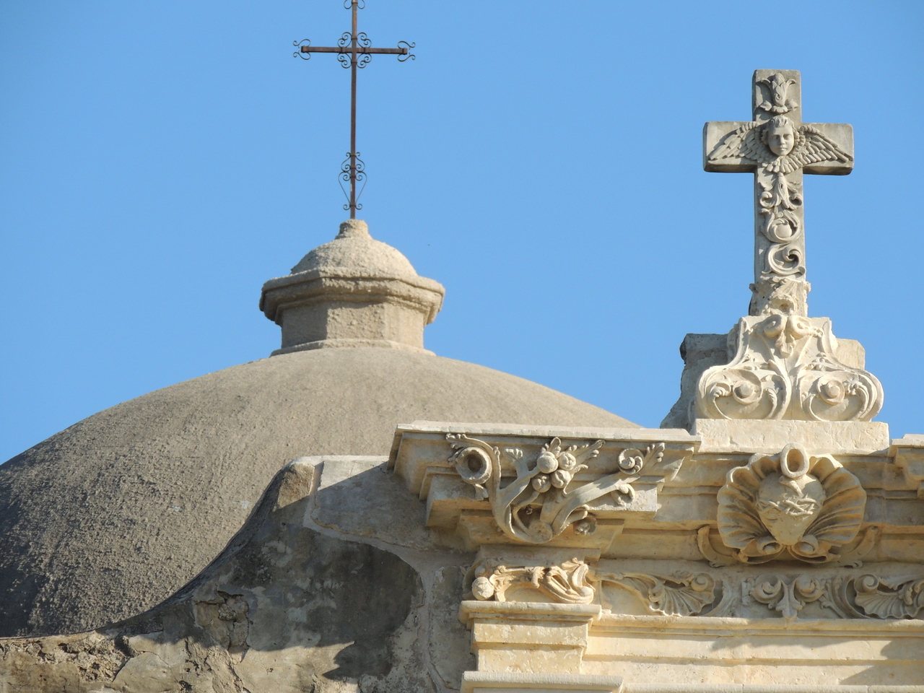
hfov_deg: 5.0
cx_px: 462
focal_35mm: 400
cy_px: 346
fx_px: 10677
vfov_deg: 3.7
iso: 160
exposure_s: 1/800
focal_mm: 71.3
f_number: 4.8
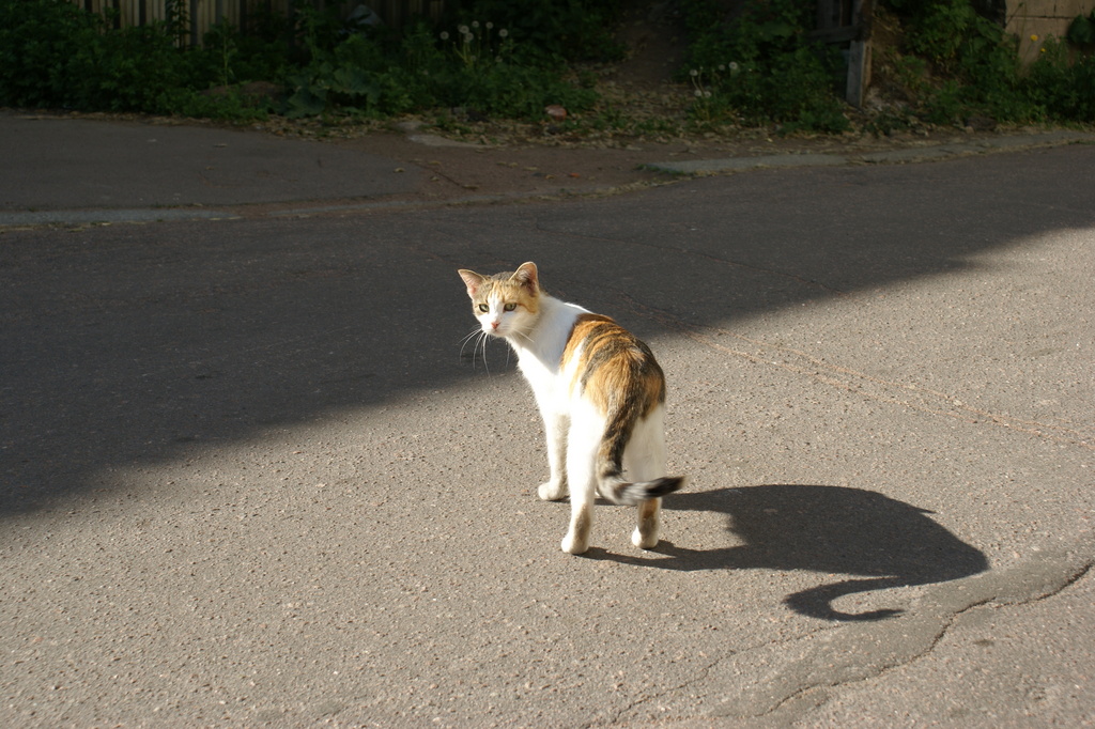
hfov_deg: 37.9
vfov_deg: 25.7
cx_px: 548
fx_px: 1596
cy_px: 364
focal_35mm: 52
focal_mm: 35
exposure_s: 1/250
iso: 100
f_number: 7.1
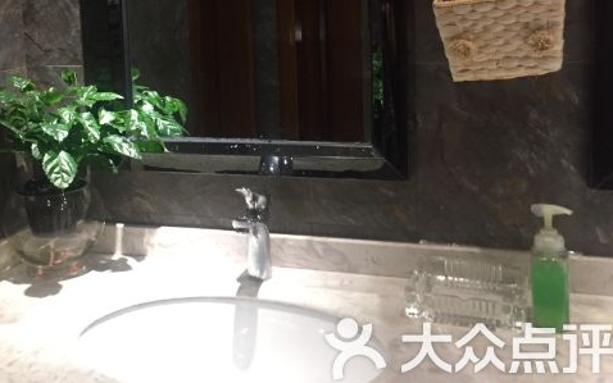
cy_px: 79
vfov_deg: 28.0
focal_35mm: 45
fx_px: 752
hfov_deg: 43.6
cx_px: 197
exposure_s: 1/33
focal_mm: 4.15
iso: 250
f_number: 2.2
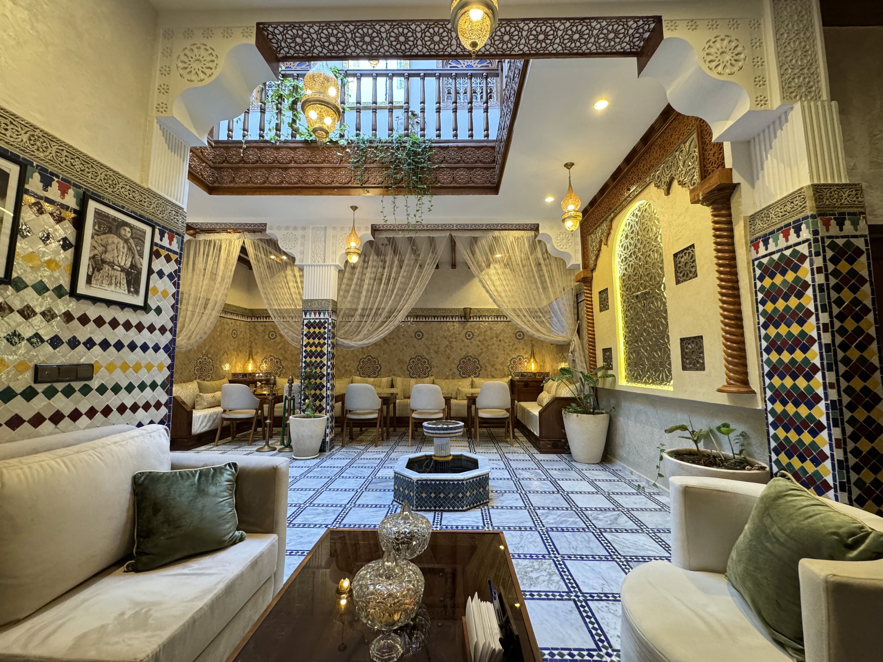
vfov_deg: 85.7
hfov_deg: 102.1
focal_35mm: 14
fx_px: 357
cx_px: 442
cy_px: 331
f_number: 2.2
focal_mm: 2.22
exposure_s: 1/50
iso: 400
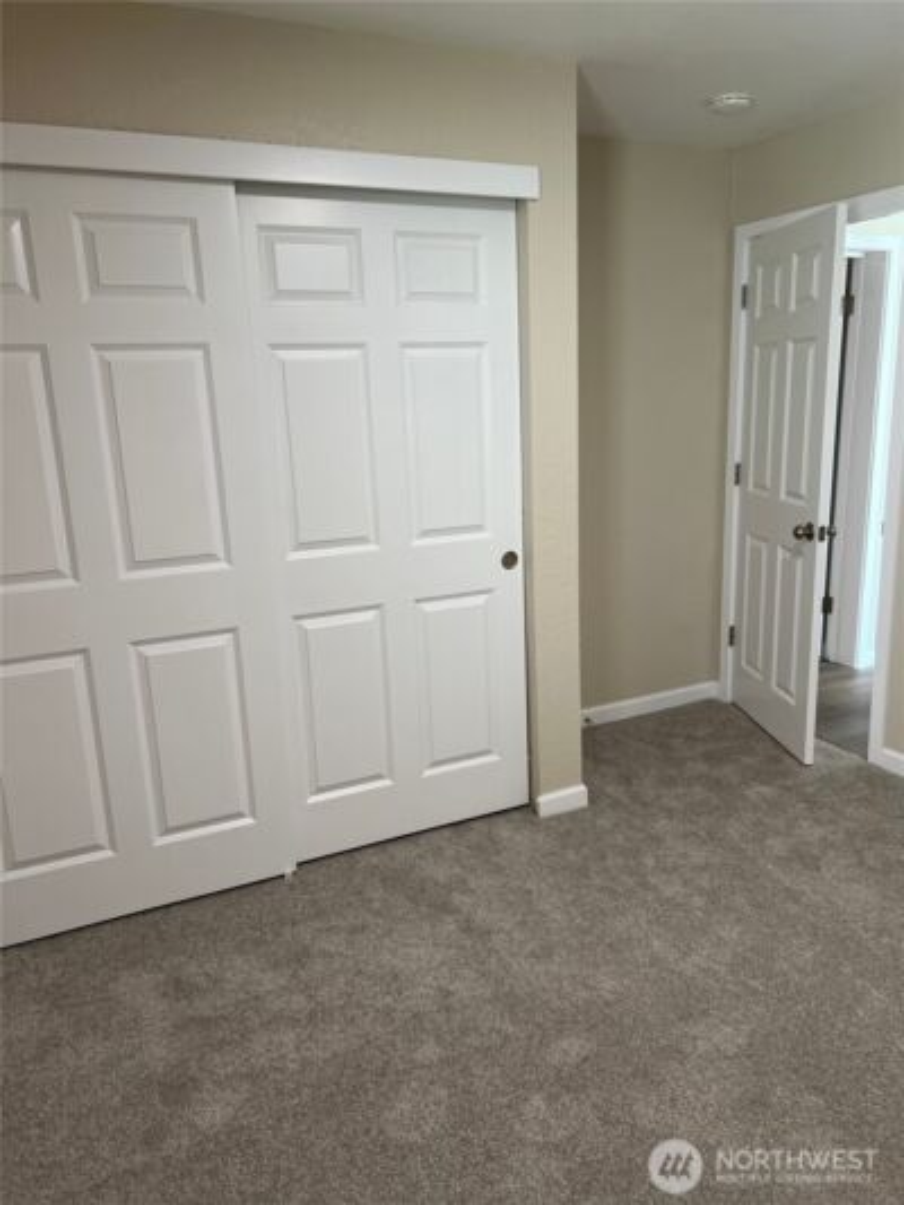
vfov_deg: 67.3
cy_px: 602
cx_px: 452
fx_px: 905
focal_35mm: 26
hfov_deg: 53.1
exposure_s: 1/60
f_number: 1.5
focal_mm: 5.7
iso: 80
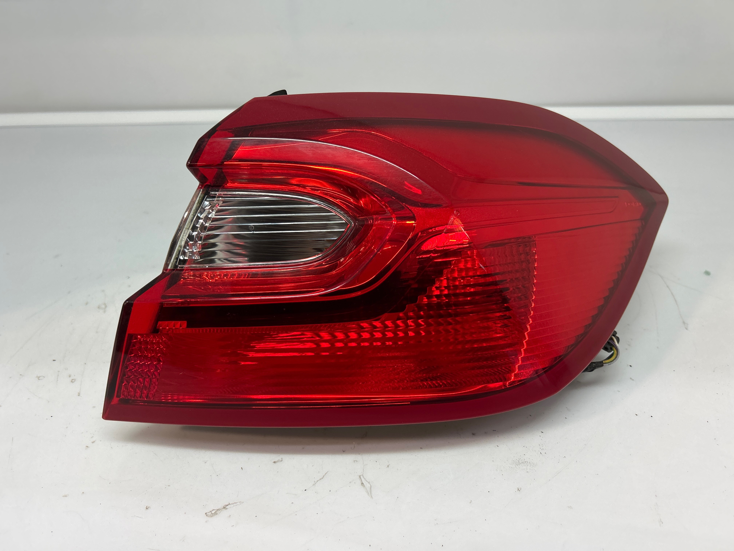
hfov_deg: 67.3
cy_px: 276
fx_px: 551
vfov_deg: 53.1
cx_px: 367
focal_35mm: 26
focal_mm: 5.7
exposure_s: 1/100
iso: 100
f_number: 1.5
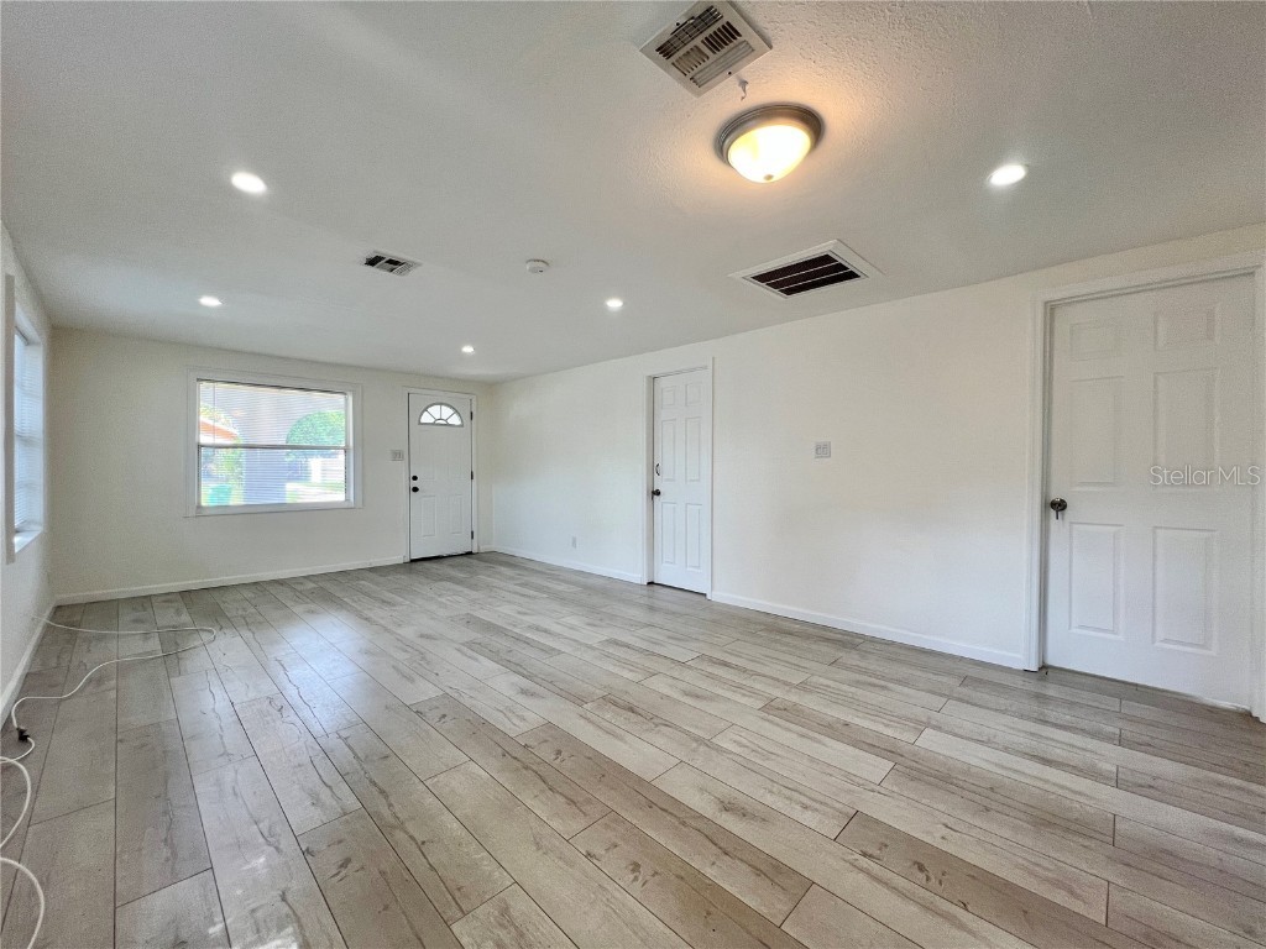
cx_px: 633
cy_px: 474
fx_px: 475
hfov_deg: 106.2
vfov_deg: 89.9
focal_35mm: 13
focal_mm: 1.57
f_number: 1.8
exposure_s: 1/120
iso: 100
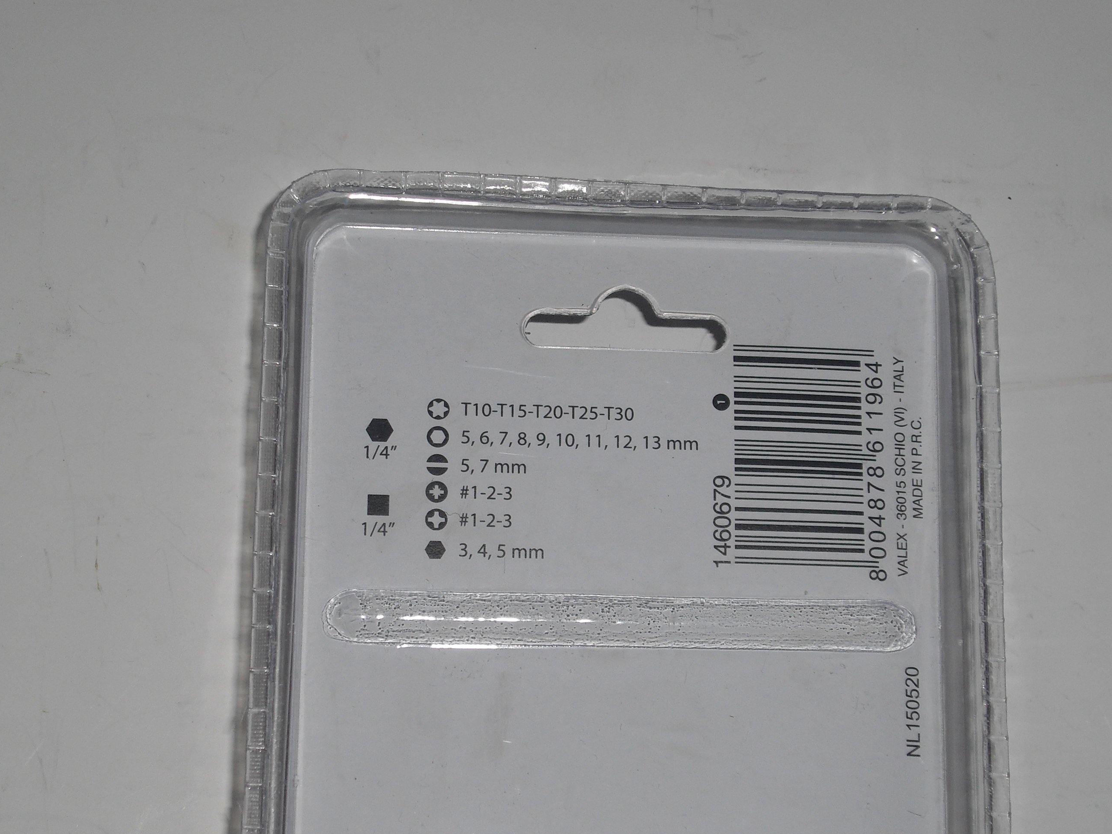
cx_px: 611
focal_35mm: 87
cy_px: 481
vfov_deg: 17.0
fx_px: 2795
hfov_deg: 22.5
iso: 64
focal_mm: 10.7
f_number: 3.8
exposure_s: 1/60
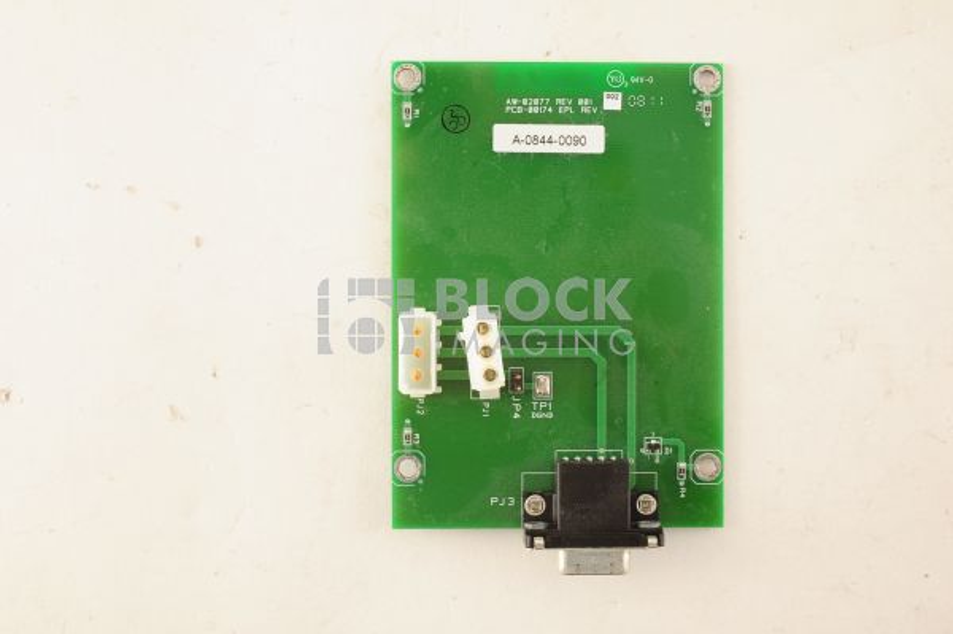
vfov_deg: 26.9
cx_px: 476
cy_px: 317
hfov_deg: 39.6
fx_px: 1322
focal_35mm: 50
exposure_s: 1/125
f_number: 14
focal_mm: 50
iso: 1600
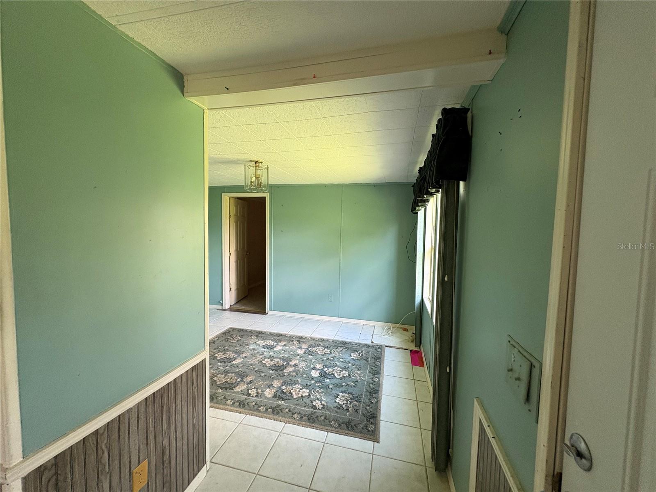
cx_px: 328
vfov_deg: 85.7
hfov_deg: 102.1
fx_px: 265
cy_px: 246
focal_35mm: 14
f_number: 2.2
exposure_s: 1/60
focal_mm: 2.22
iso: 250
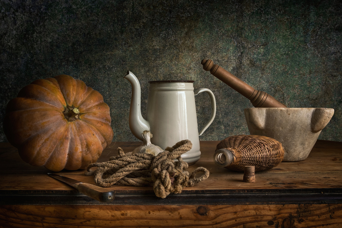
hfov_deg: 48.5
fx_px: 380
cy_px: 114
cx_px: 171
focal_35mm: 40
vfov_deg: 33.4
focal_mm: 26.5
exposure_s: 1/8
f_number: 11
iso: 200
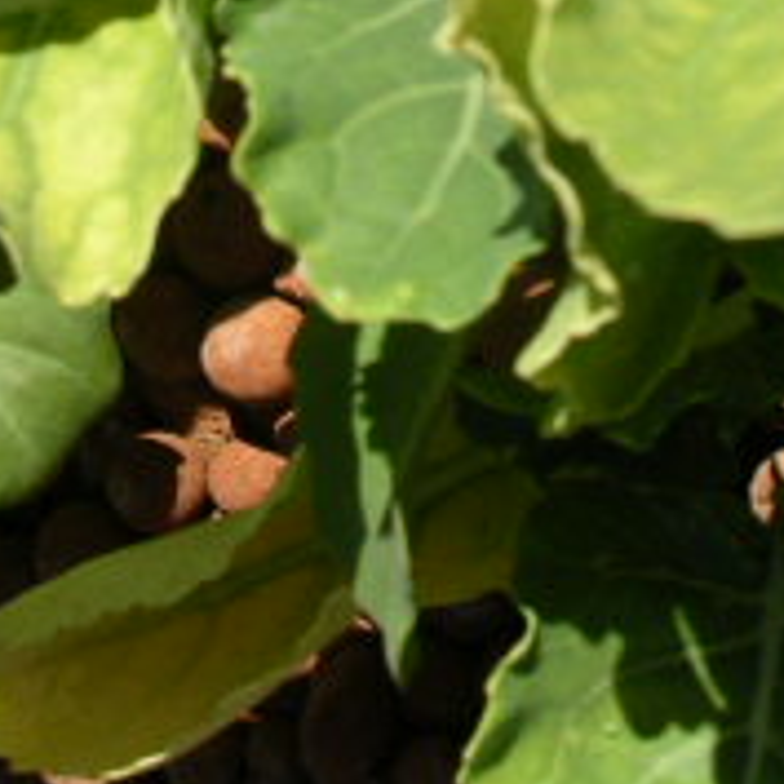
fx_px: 3024
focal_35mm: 118
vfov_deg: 14.1
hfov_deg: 14.8
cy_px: -270
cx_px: 341
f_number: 5.6
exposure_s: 1/400
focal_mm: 7.8
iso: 64
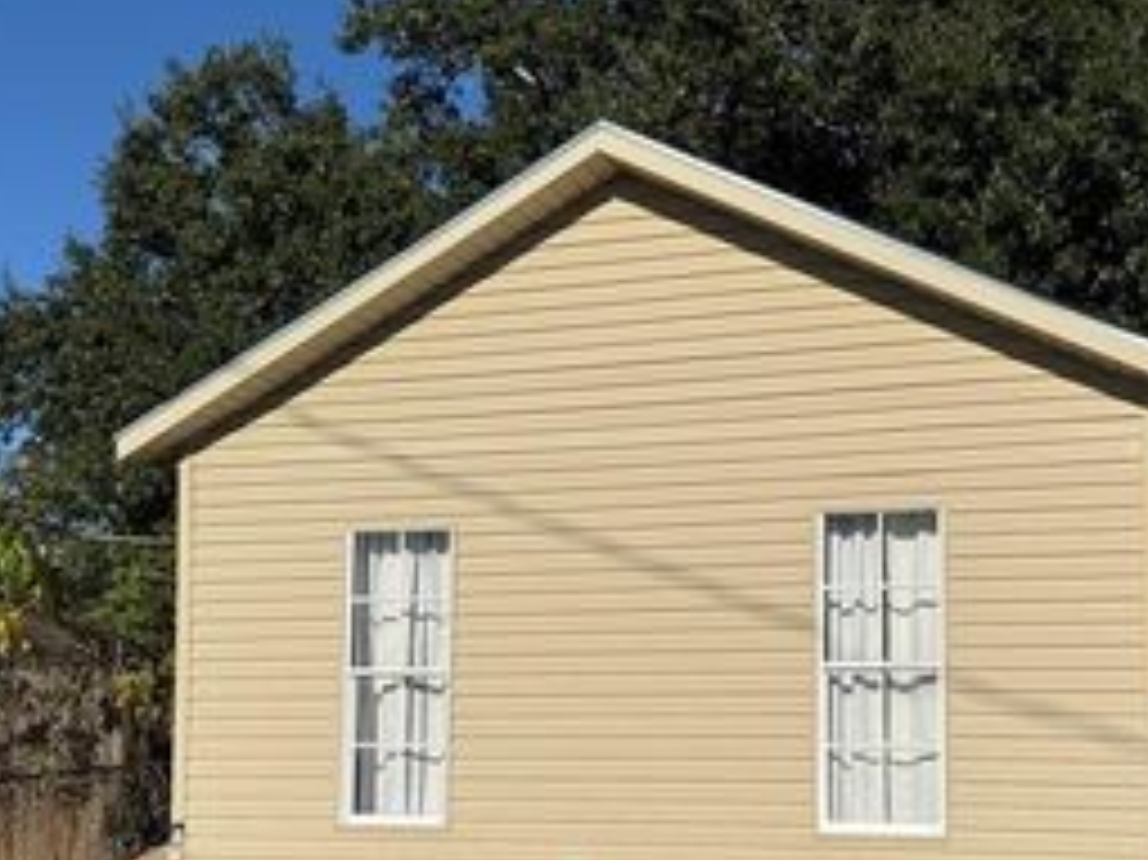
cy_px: 601
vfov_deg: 30.5
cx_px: 734
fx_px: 1558
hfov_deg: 40.1
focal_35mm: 47
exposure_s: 1/11905
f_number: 1.78
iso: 80
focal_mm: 6.76
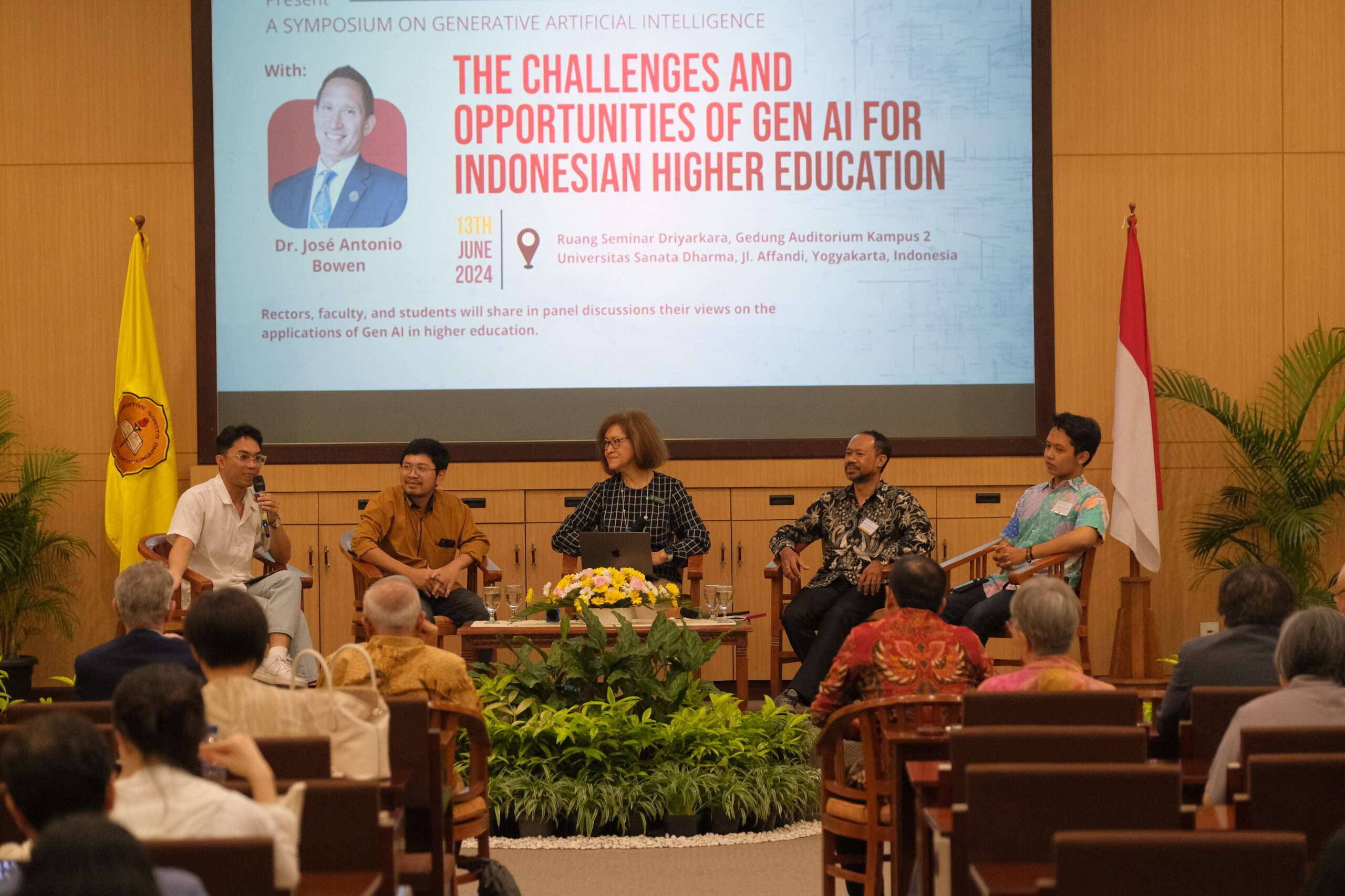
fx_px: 5081
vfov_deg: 10.1
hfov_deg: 15.1
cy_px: 448
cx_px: 672
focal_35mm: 136
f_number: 2.8
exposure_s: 1/180
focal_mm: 90.6
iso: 2500
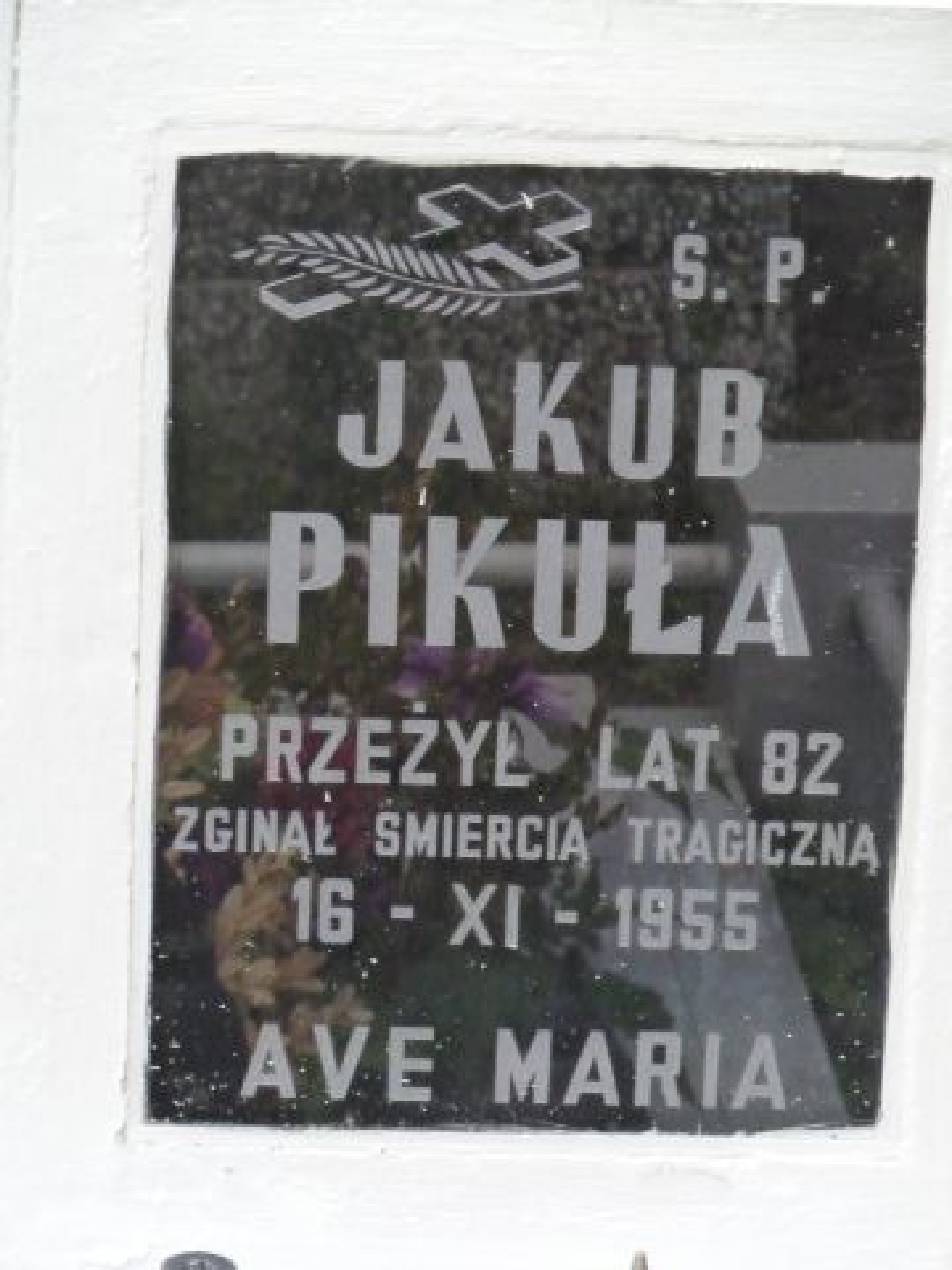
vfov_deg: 10.9
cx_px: 476
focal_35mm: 182
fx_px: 6674
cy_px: 635
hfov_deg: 8.2
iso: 1250
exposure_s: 1/160
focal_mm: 29.9
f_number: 4.5
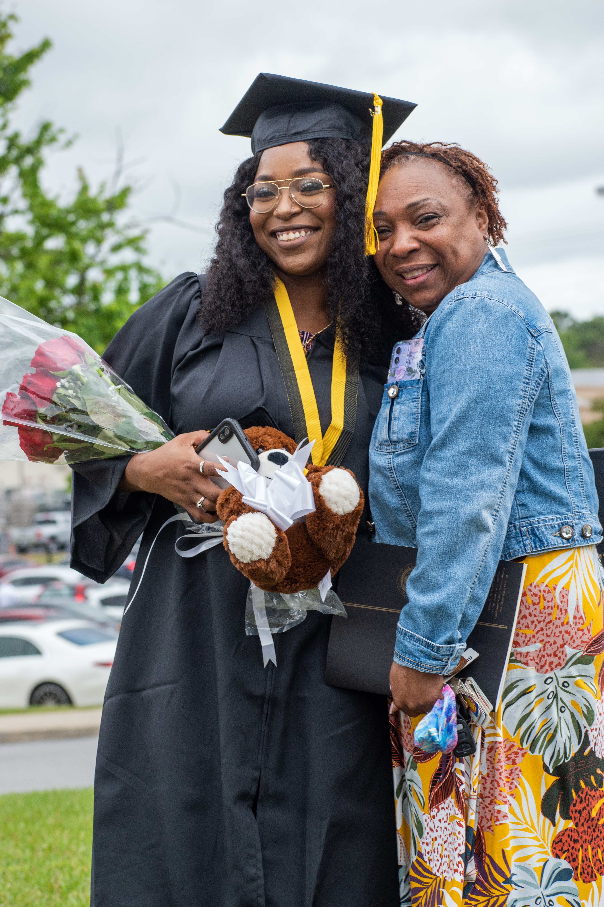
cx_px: 302
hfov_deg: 10.2
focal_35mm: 135
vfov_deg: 15.2
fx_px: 3397
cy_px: 454
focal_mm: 90
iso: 320
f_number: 8
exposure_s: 1/350
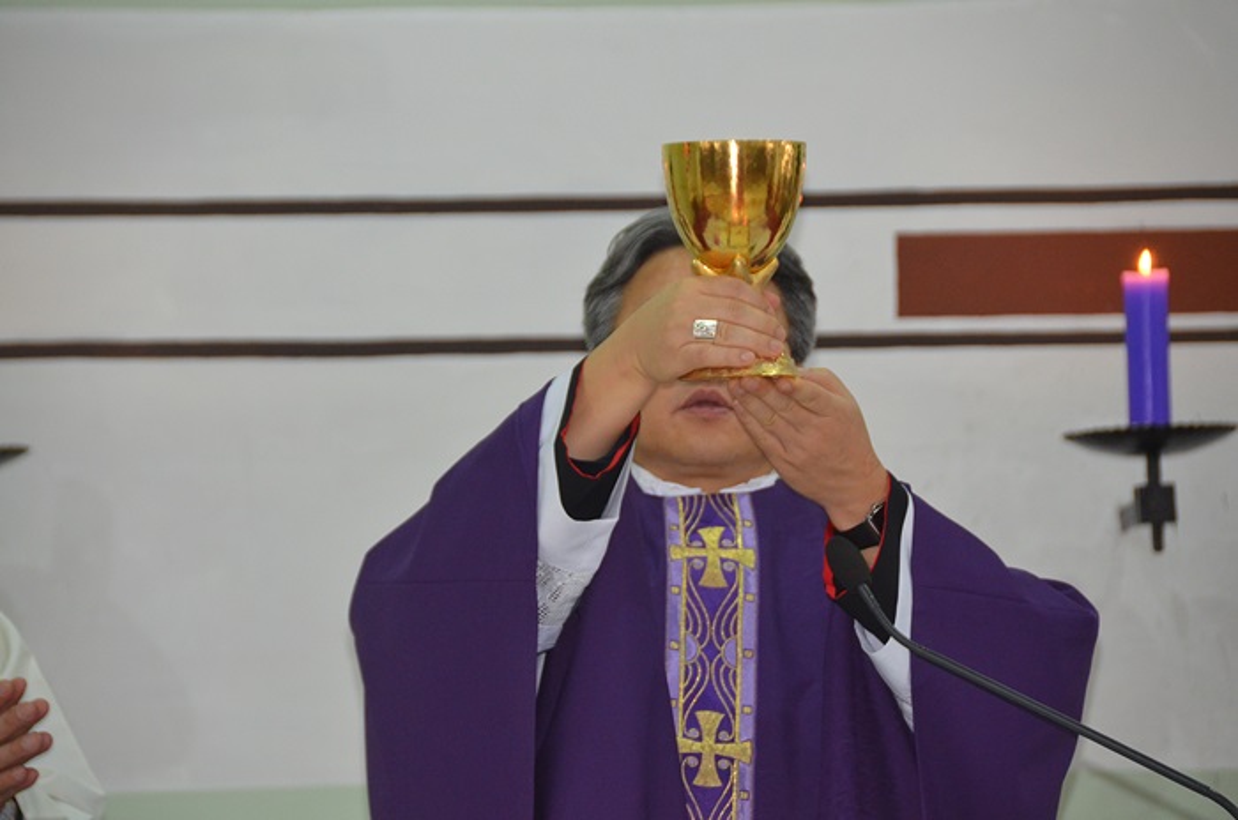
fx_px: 8753
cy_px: 410
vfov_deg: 5.4
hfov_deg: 8.1
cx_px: 619
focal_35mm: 255
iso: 1400
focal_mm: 170
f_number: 5.6
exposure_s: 1/60
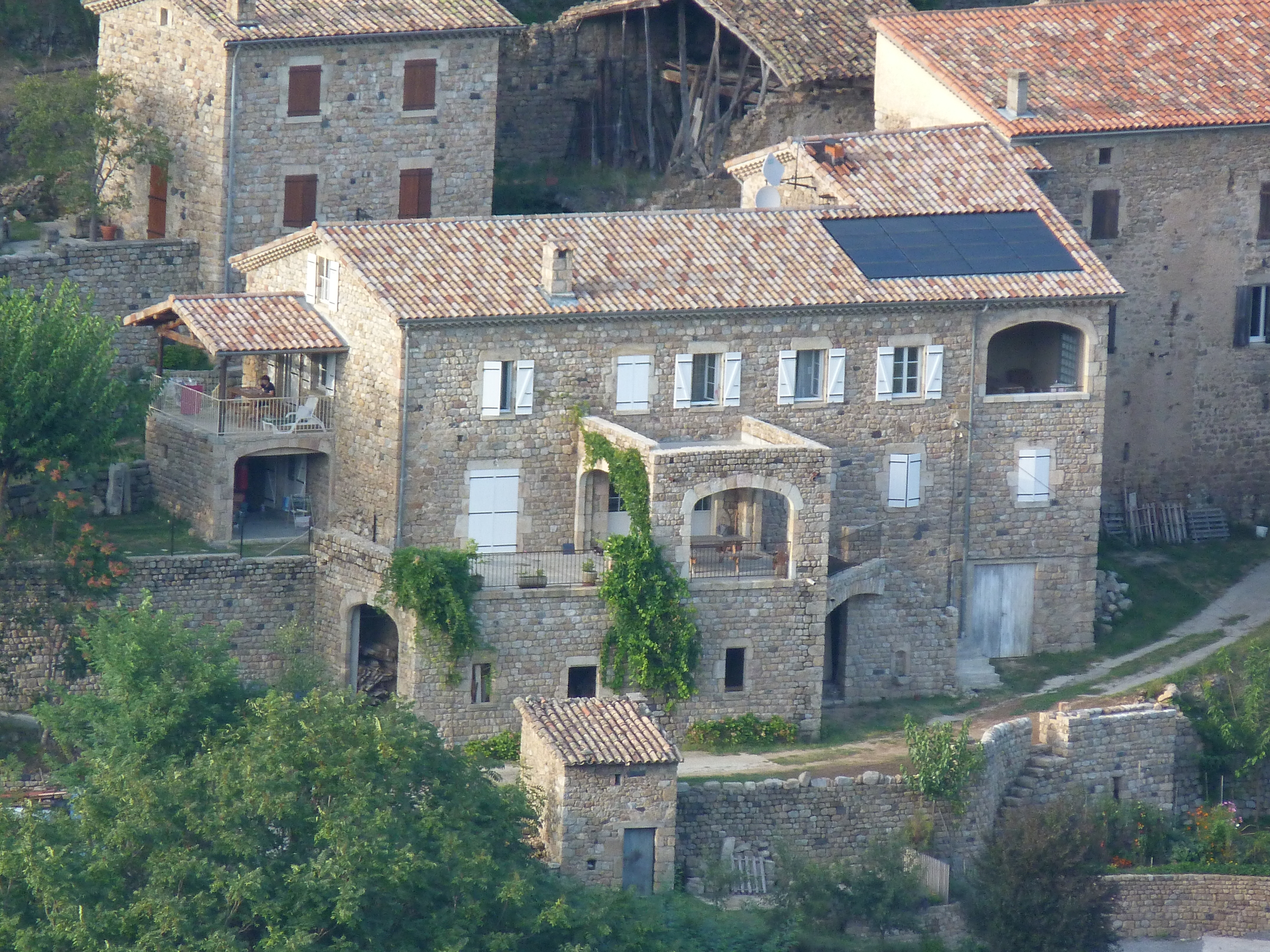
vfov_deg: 1.9
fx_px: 29314
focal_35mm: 799
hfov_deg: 2.5
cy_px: 476
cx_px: 635
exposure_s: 1/125
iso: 200
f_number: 5.2
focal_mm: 108
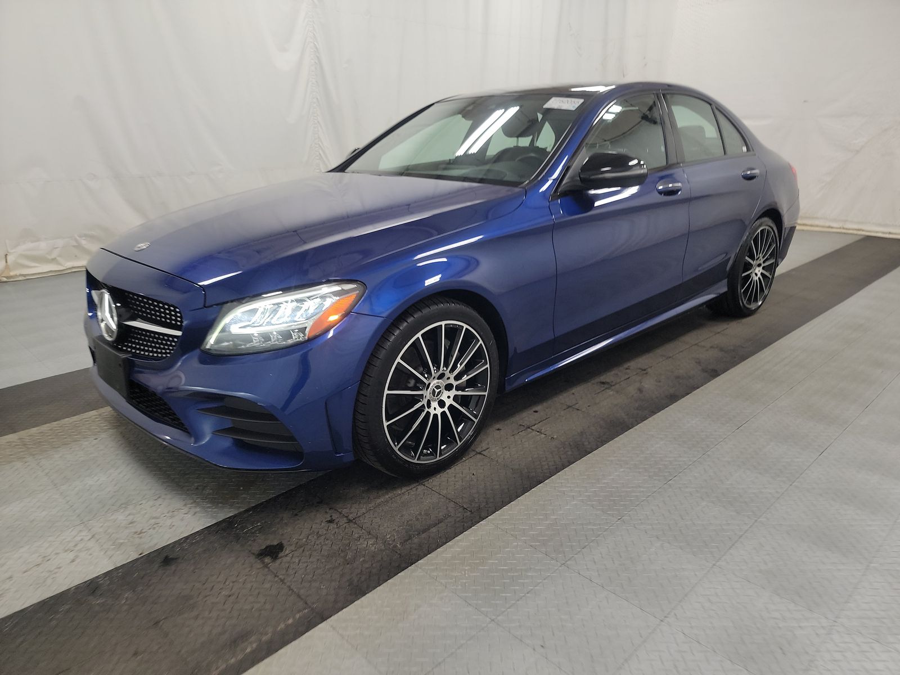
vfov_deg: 56.8
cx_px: 450
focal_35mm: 24
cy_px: 338
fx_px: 624
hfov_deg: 71.6
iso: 225
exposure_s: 1/59
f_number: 1.8
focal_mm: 6.7
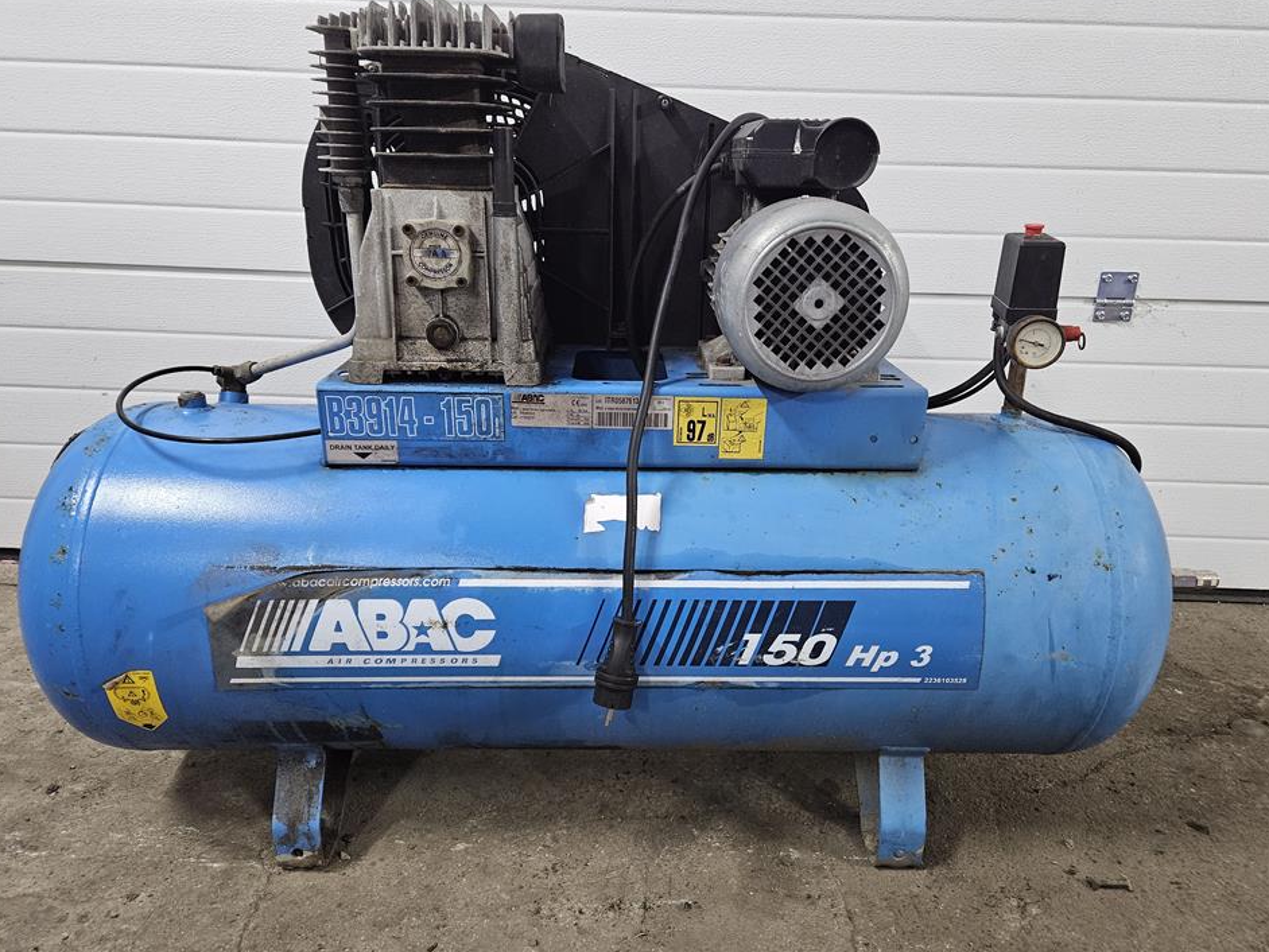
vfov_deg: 54.9
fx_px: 917
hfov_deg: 69.4
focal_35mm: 25
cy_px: 500
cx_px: 630
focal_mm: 5.4
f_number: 1.8
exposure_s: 1/50
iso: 800
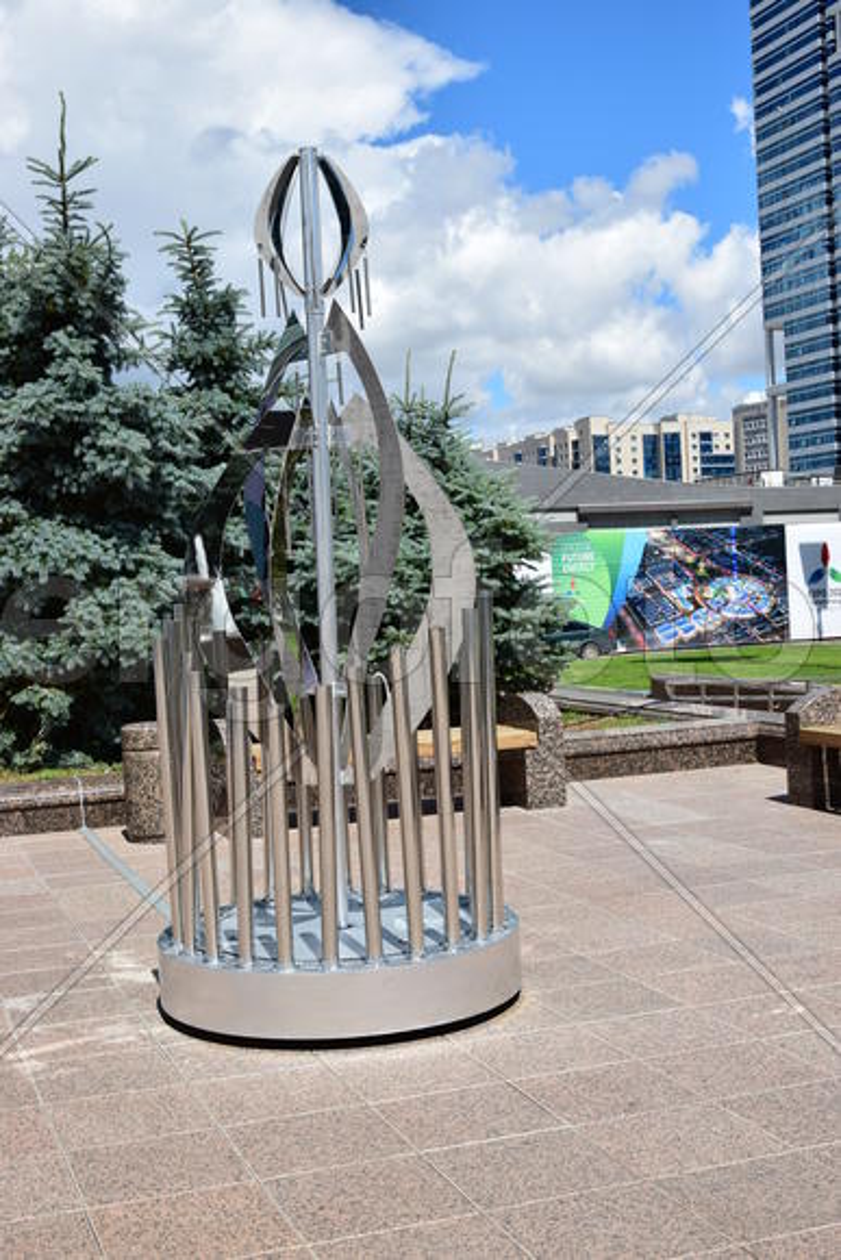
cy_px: 630
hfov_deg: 29.9
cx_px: 420
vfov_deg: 43.6
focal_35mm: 45
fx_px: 1576
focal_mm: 30
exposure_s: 1/250
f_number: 9
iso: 100
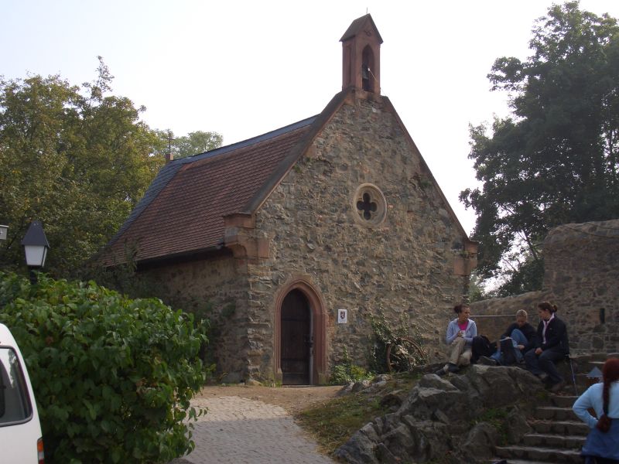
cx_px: 310
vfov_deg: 29.7
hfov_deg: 38.9
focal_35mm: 49
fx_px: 876
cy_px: 232
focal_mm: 8.2
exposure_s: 1/200
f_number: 5
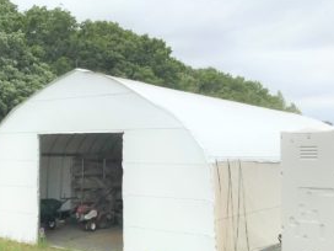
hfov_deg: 50.1
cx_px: 169
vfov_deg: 38.6
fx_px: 357
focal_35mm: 37
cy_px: 138
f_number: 1.8
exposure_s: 1/3195
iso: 20
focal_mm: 3.99
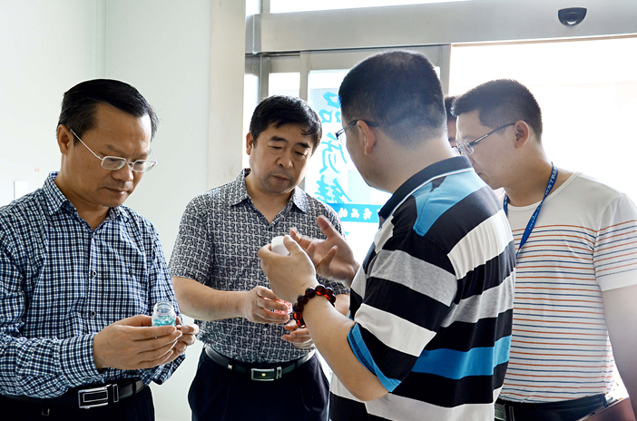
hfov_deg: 47.4
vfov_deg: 32.4
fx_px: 724
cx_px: 282
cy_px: 235
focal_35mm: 41
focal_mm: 24
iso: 400
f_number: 4.5
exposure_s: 1/80
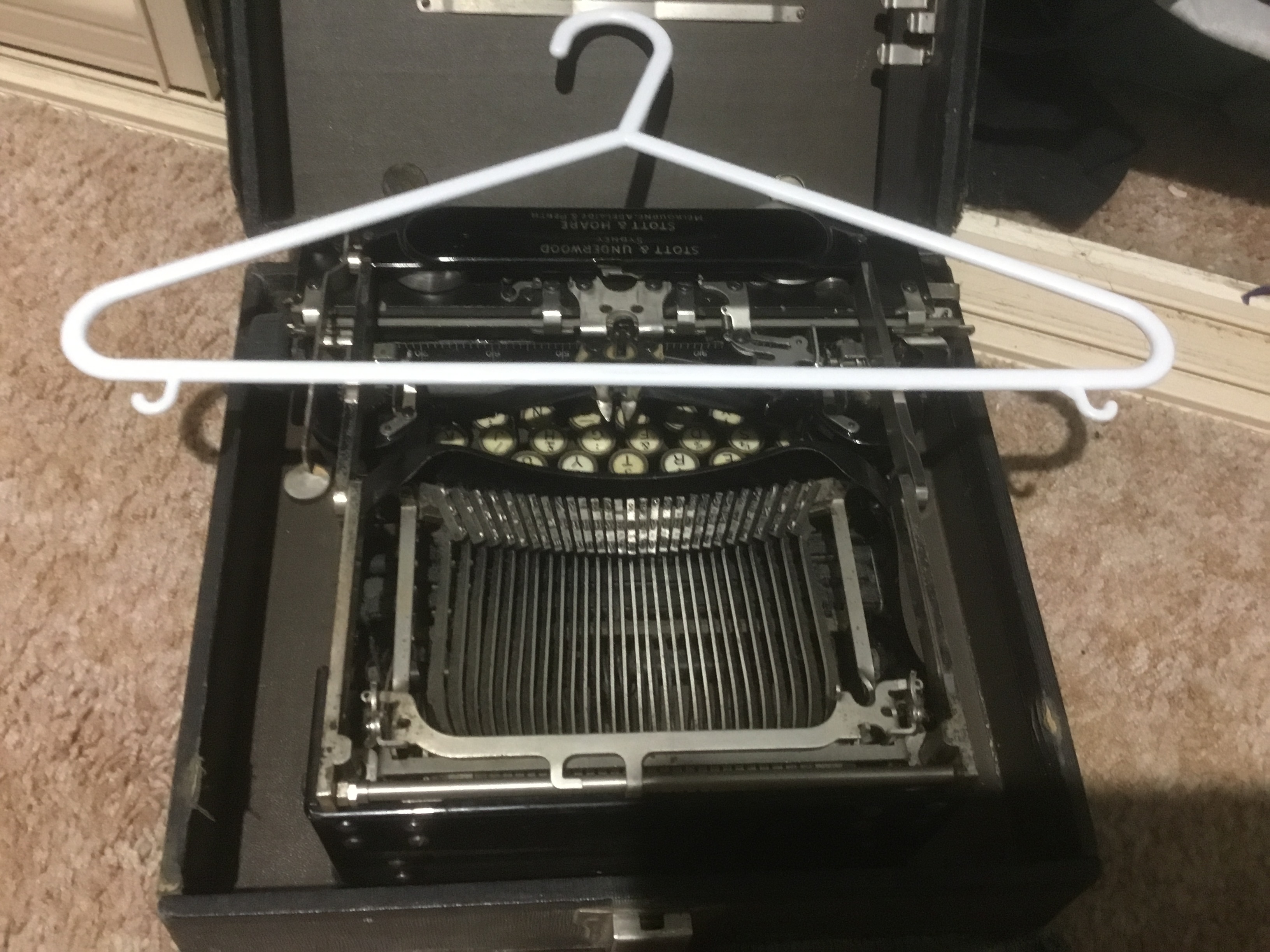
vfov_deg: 45.4
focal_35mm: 31
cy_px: 476
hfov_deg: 58.4
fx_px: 1137
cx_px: 635
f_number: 2.4
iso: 400
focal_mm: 3.3
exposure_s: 1/17
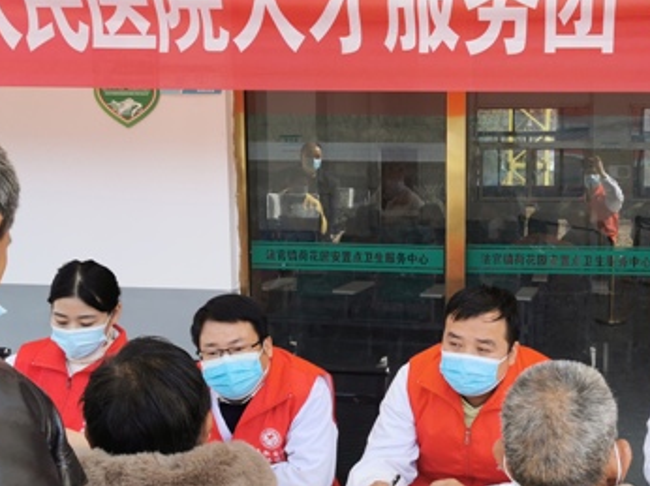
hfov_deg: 37.6
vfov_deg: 29.0
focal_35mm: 50
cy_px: 293
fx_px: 938
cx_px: 453
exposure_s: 1/833
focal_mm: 5.56
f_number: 1.6
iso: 50
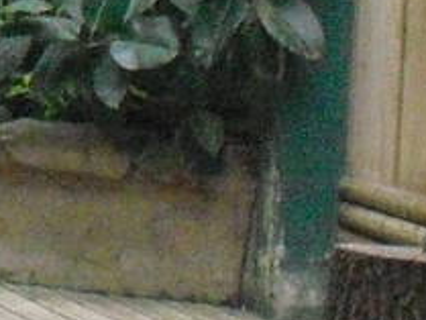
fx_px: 3399
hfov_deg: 6.8
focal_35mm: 276
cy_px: -75
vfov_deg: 5.4
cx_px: -607
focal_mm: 6.3
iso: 800
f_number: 3.1
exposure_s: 1/125
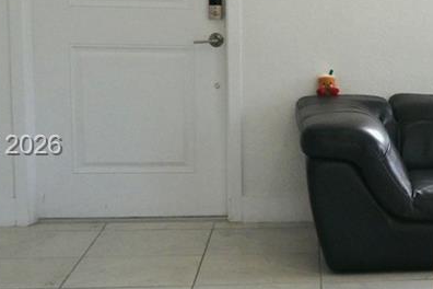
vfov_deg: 14.1
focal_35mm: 97
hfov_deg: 19.1
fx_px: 1167
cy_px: 147
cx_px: 596
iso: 640
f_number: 5.6
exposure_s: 1/250
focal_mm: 16
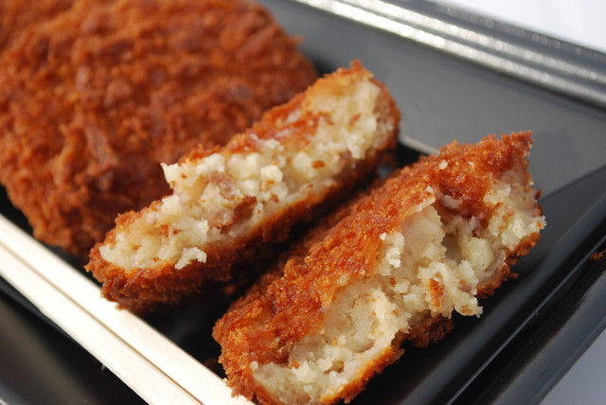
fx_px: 1163
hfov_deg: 29.2
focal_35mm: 69
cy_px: 202
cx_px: 303
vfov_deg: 19.8
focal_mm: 46
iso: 100
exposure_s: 1/160
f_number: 6.3
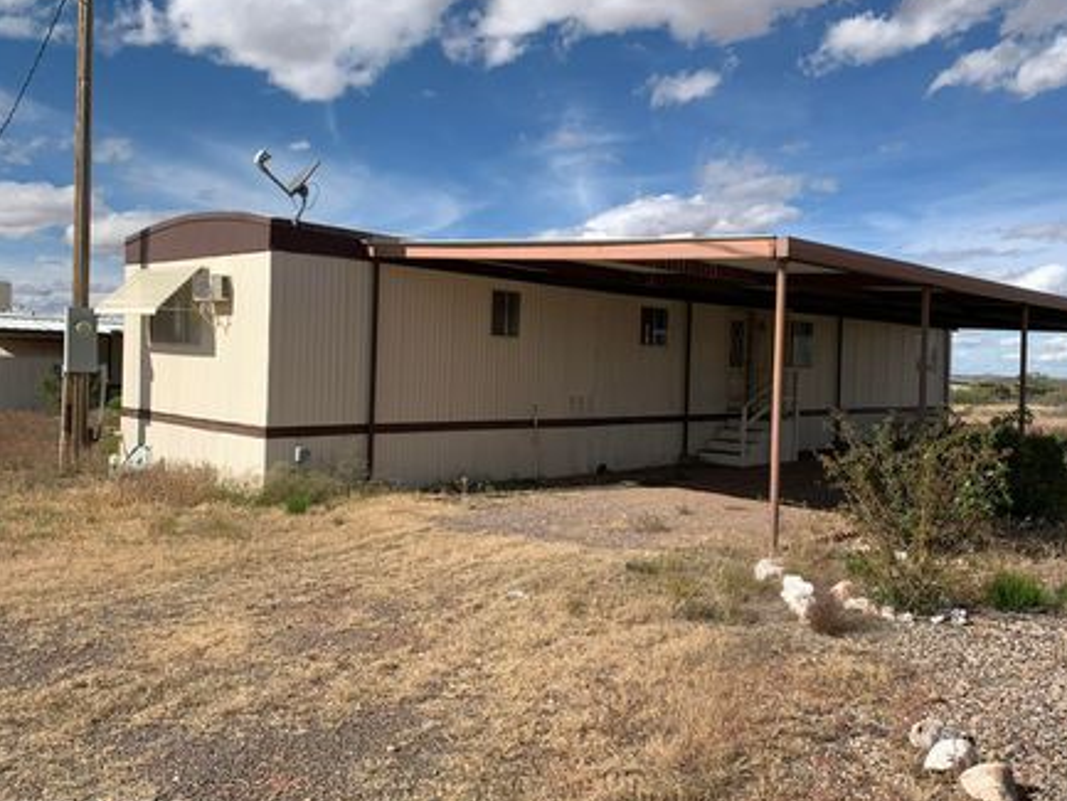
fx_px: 925
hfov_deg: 59.7
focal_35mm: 30
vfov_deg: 46.8
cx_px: 611
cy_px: 391
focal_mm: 4.25
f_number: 1.8
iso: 25
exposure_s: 1/3289
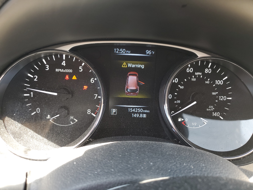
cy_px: 95
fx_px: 190
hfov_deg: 67.3
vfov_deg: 53.1
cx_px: 126
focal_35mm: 26
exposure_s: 1/60.2
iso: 59
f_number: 1.5
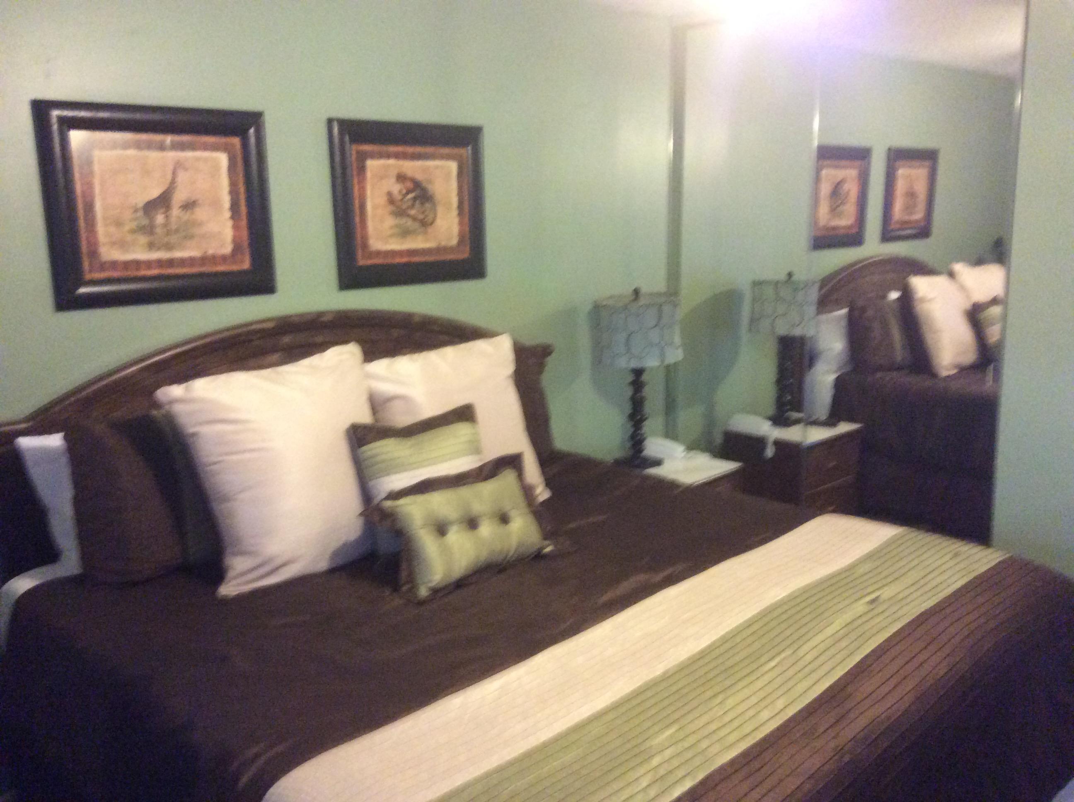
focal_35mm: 32
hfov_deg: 56.9
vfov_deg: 44.1
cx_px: 537
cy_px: 401
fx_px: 991
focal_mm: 3.3
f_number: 2.4
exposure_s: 1/17
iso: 320
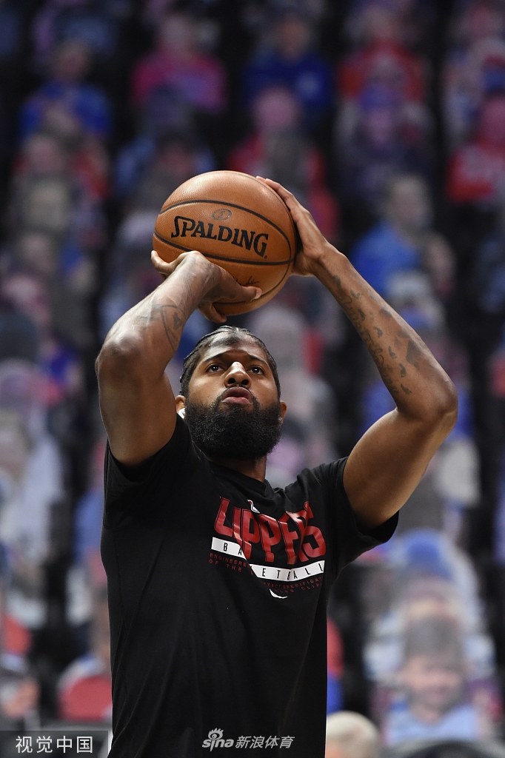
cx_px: 252
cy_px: 379
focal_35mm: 320
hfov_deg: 4.3
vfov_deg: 6.4
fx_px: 6737
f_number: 5.6
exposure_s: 1/500
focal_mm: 320
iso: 6400
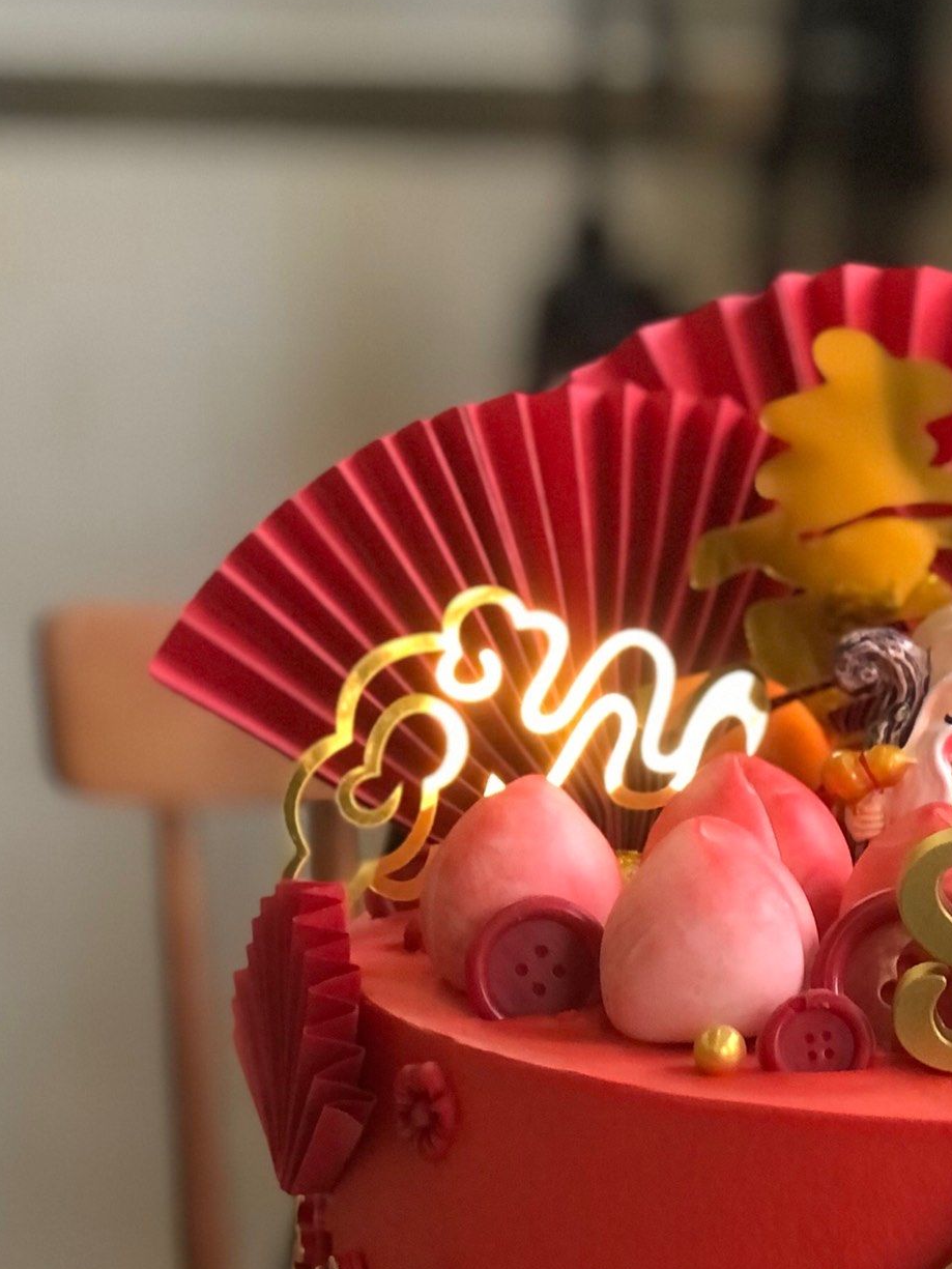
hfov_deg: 11.6
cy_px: 1135
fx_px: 4656
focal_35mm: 127
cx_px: 922
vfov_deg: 15.3
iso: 125
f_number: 2.8
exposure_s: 1/30
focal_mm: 6.6
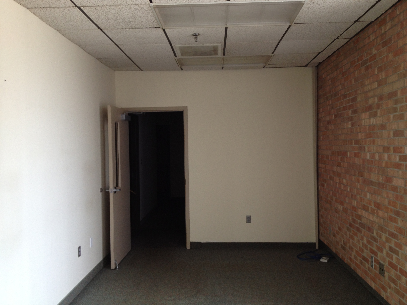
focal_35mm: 35
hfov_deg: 52.6
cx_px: 204
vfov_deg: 40.7
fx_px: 412
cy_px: 152
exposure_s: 1/20
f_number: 2.4
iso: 64
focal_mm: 4.28
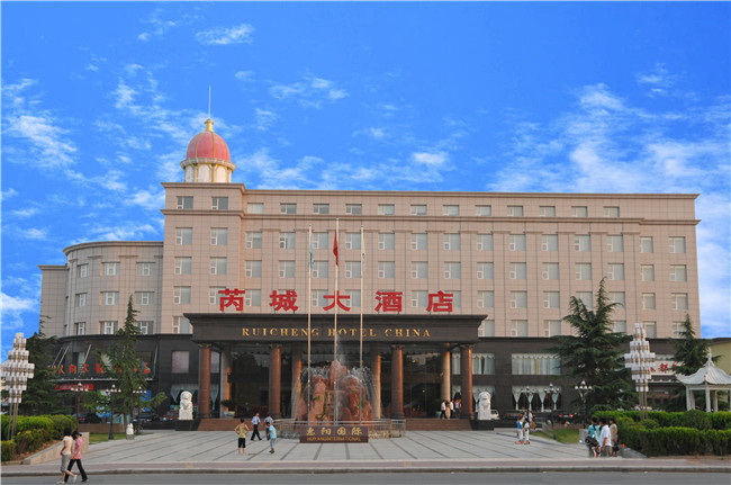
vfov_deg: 34.1
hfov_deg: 49.6
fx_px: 791
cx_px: 366
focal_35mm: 39
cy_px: 242
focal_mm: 26
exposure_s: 1/160
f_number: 6.3
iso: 400
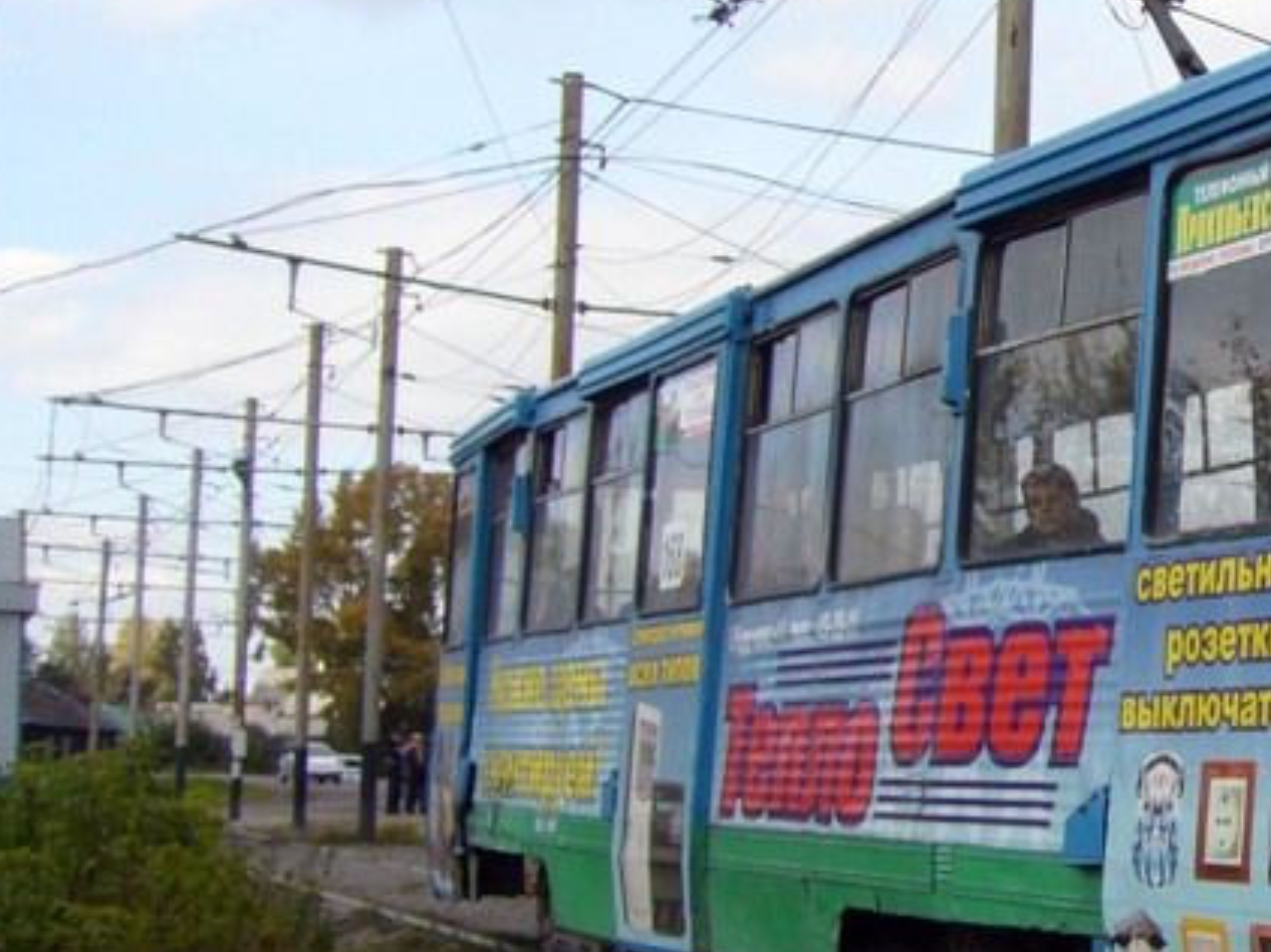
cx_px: 1524
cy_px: 365
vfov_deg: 17.3
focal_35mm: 85
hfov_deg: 21.4
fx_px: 3119
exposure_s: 1/160
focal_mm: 5.8
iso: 80
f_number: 5.6
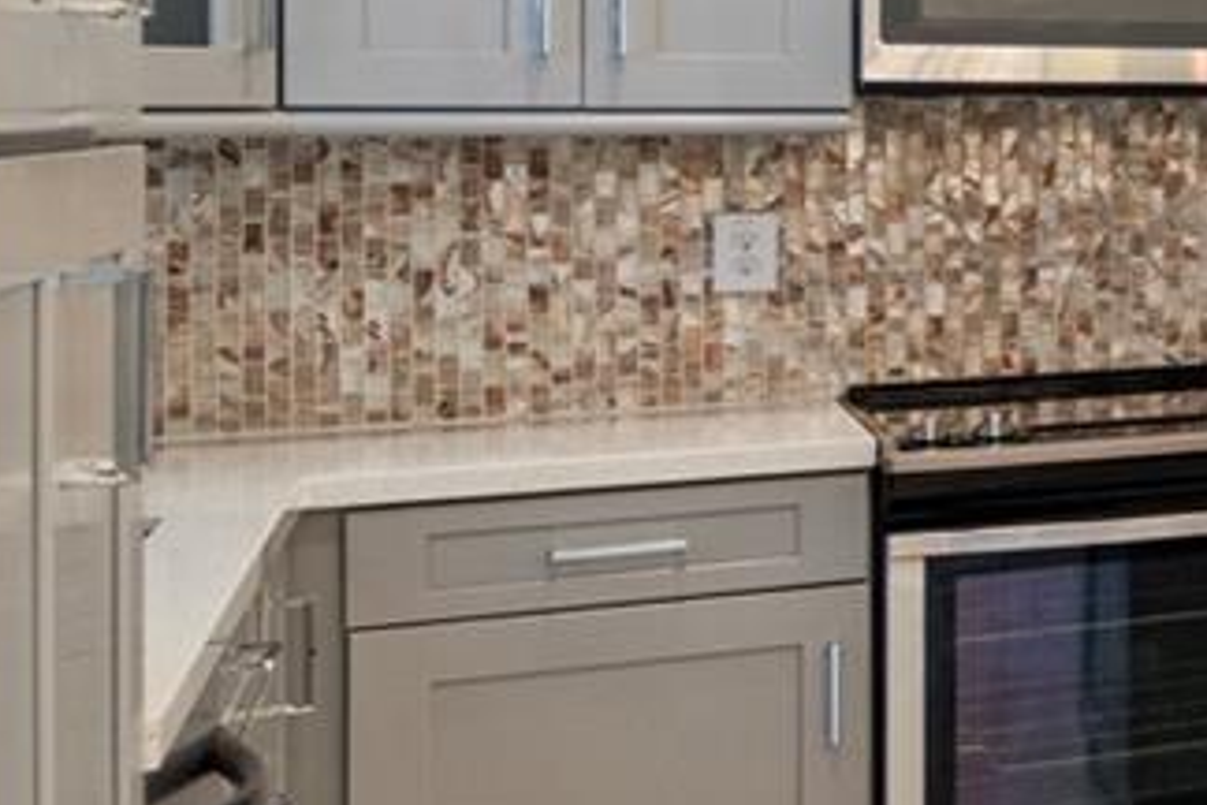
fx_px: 2481
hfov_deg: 15.2
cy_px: 123
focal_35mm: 74
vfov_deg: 18.2
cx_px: 2891
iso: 400
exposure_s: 1/8
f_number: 6.3
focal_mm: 10
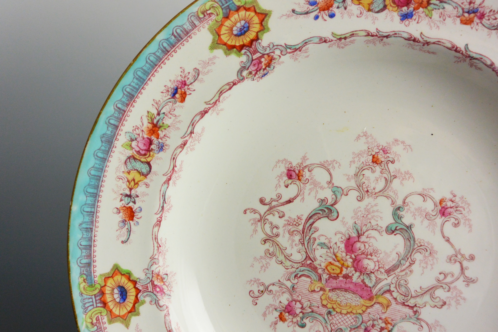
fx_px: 470
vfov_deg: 38.9
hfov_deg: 55.8
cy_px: 166
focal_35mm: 34
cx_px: 249
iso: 560
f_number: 3.8
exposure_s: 1/125
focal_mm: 12.7
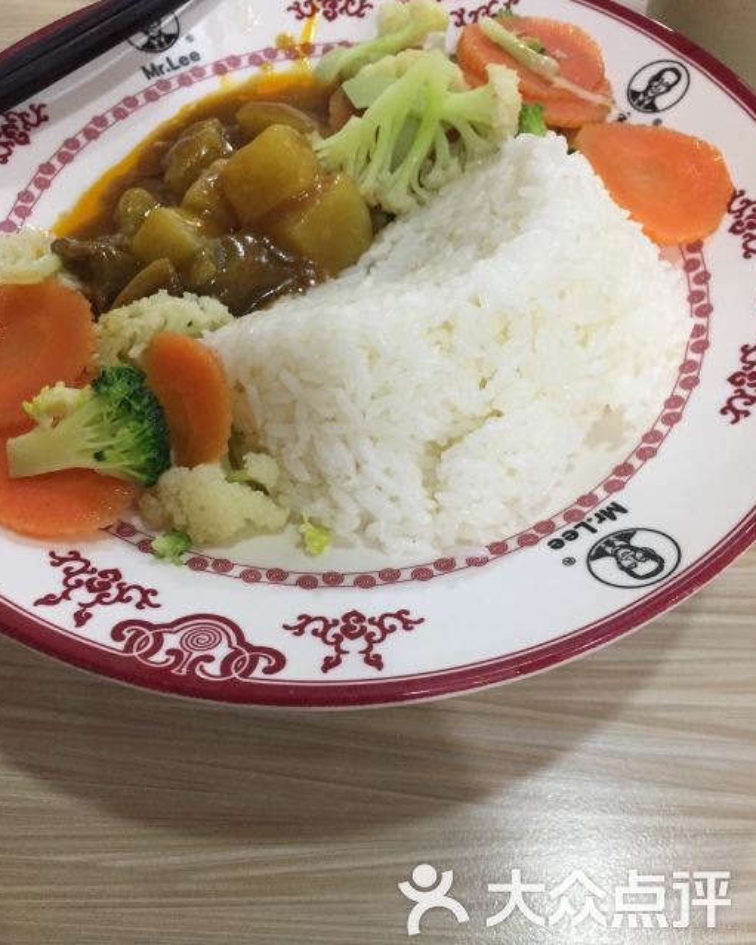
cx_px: 381
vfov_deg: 57.2
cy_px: 458
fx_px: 867
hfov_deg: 47.1
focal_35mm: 31
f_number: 2.2
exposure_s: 1/33
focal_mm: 4.15
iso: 250
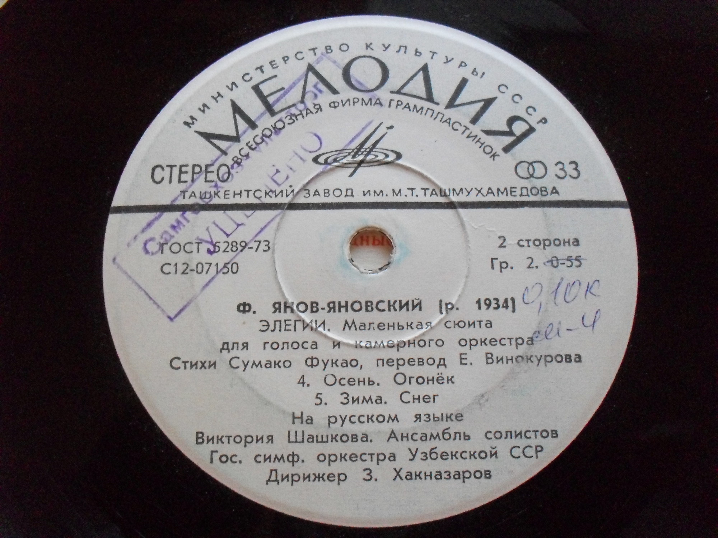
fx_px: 788
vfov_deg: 37.7
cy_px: 269
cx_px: 359
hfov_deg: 49.0
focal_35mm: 38
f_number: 2.8
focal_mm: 6.3
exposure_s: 1/20
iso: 400
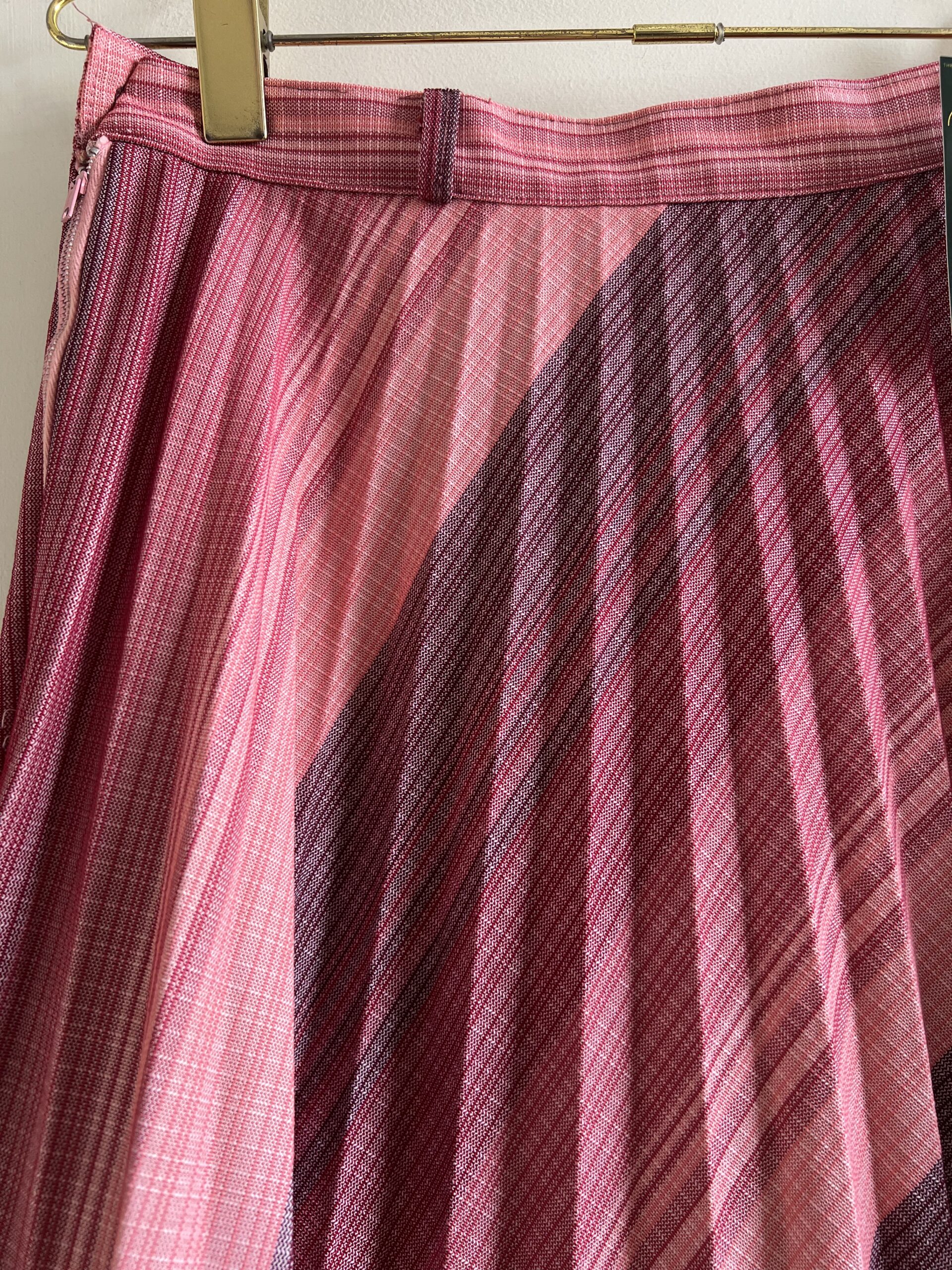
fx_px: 953
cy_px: 635
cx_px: 476
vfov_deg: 67.3
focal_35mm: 26
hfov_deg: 53.1
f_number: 1.5
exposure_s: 1/121
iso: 80
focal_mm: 5.7
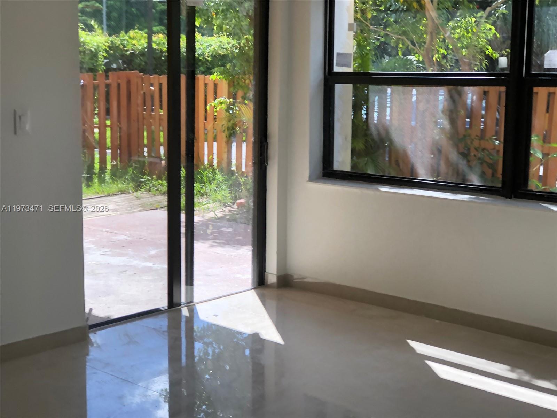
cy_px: 209
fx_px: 917
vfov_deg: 25.7
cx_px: 278
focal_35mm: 57
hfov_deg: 33.8
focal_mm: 6.6
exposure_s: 1/121
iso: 25
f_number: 2.8
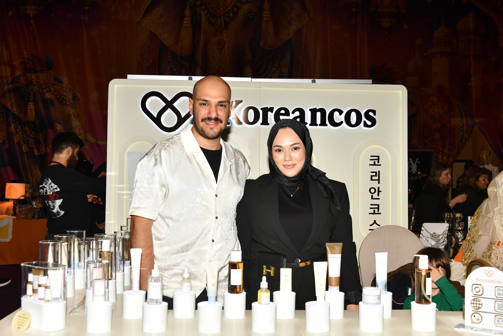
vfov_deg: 33.4
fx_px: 559
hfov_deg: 48.5
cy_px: 168
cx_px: 252
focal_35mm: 40
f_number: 6.3
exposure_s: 1/200
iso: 640
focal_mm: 40
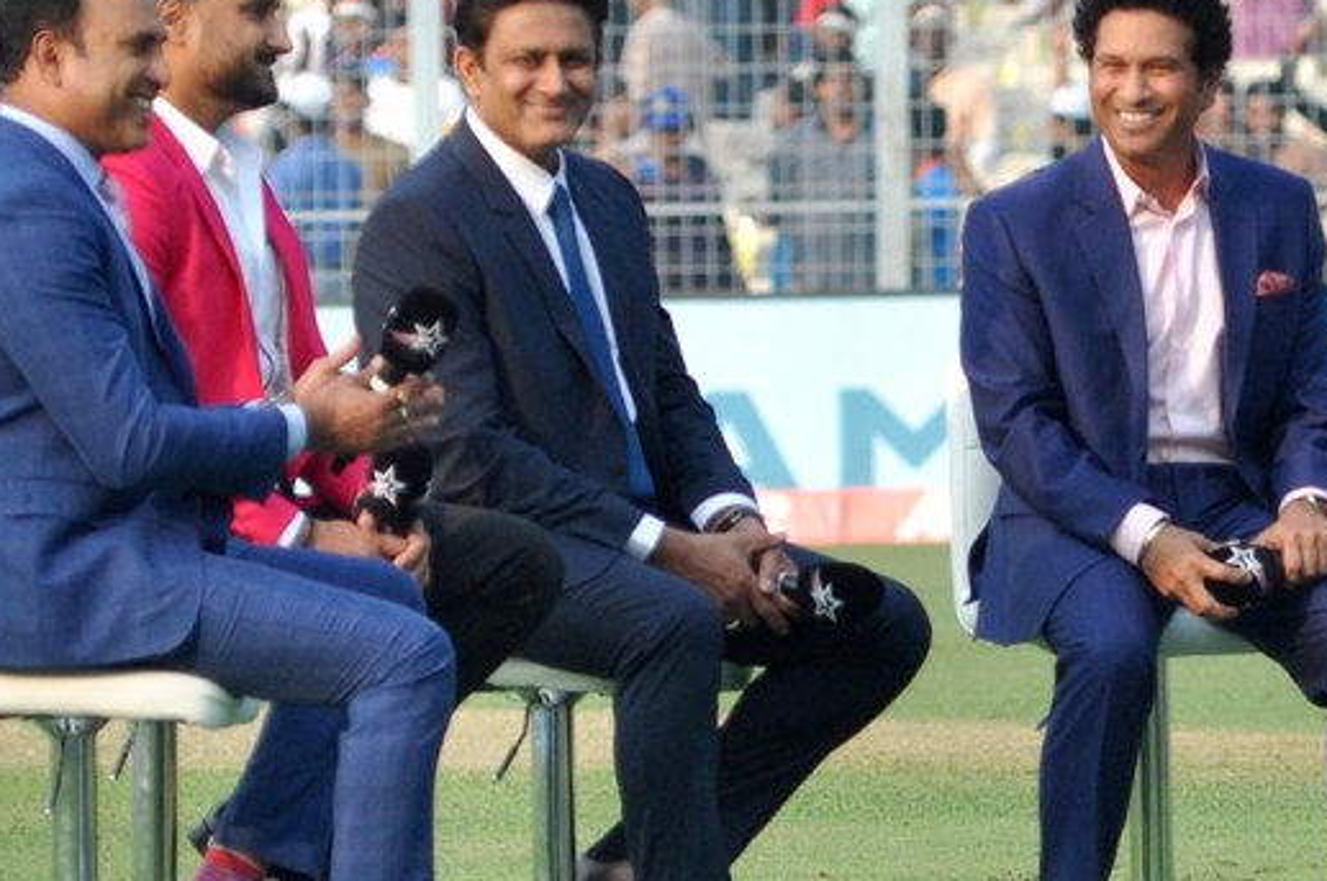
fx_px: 17077
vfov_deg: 3.0
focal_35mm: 464
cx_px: 688
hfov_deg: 4.5
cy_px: 500
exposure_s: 1/1000
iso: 500
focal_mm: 200
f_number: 6.3
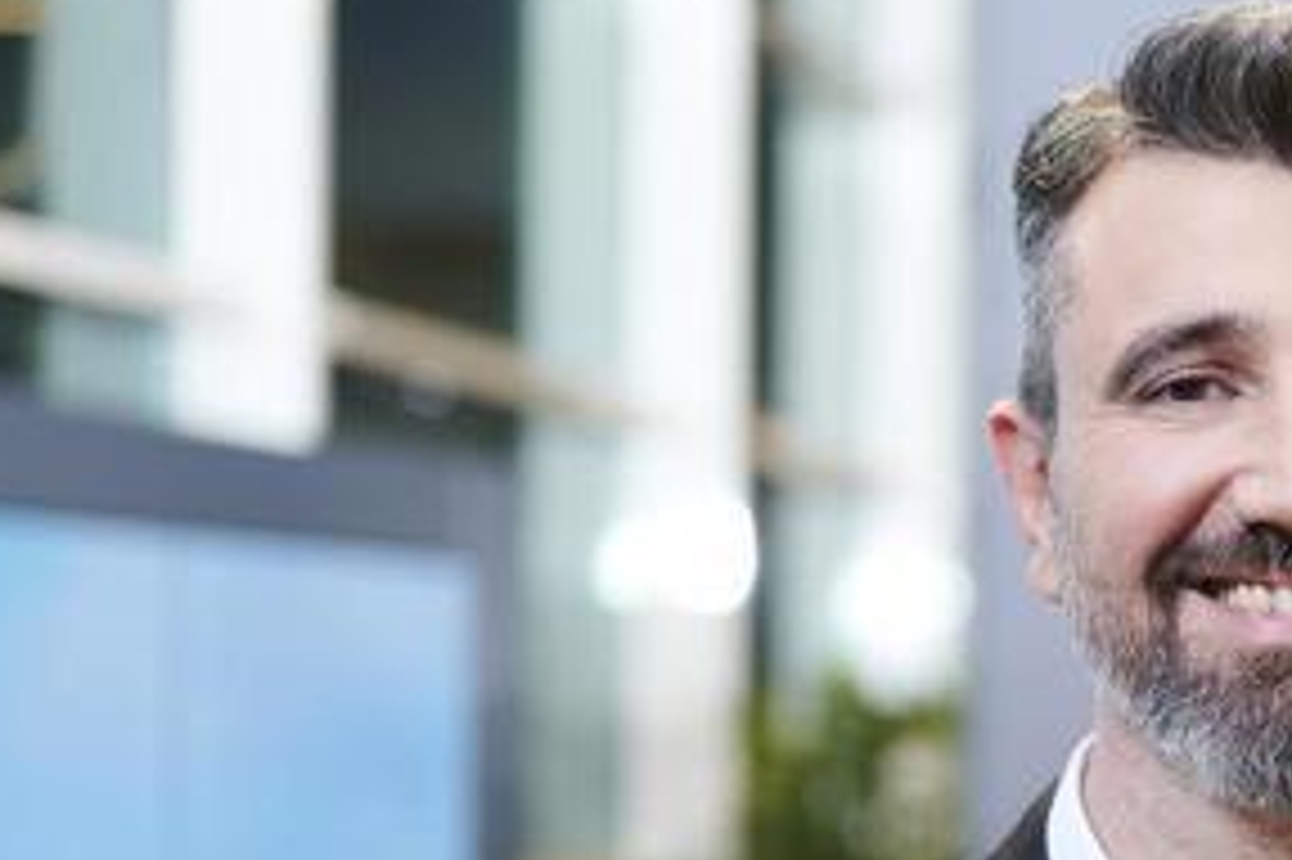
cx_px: 1562
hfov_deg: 14.8
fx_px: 4806
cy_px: 905
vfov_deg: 10.1
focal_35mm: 134
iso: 1000
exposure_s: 1/250
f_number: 2.2
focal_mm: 50
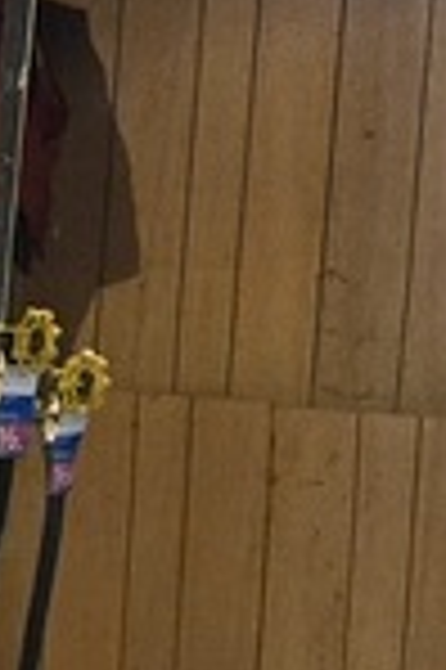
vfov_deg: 8.8
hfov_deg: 5.5
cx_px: -973
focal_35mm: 231
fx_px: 4302
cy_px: 877
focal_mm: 5.4
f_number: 1.8
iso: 1250
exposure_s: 1/60
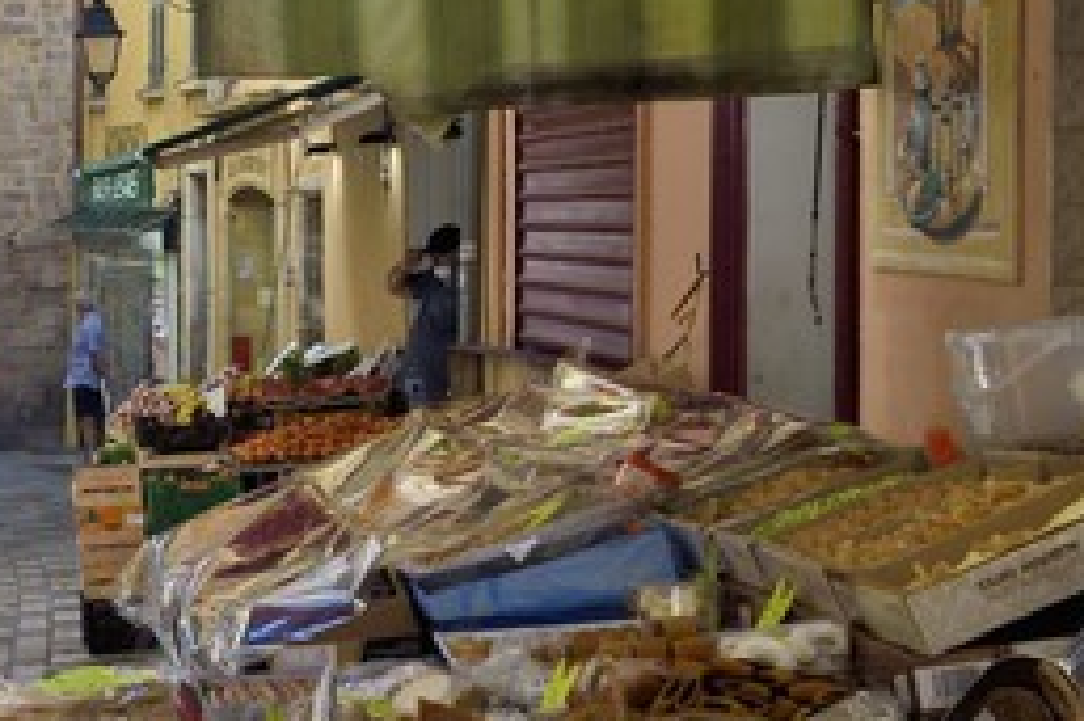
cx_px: 367
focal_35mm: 90
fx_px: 2708
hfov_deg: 22.5
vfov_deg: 15.2
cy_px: 304
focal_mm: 55
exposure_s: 1/60
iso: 200
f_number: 14
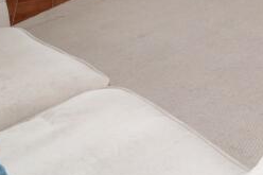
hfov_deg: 27.2
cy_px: -127
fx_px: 453
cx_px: 340
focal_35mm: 62
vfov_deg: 18.0
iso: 400
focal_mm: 10
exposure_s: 1/60
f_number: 4
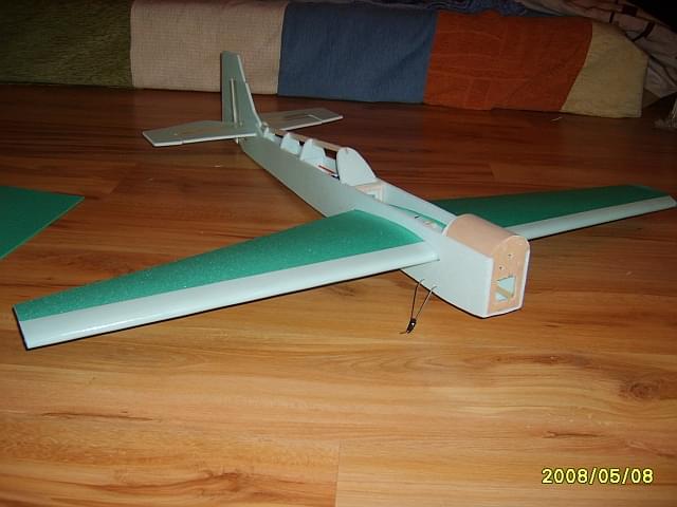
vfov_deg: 40.7
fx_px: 685
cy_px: 254
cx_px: 338
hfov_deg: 52.6
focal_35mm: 35
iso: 100
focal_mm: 5.8
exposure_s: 1/30
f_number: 2.8
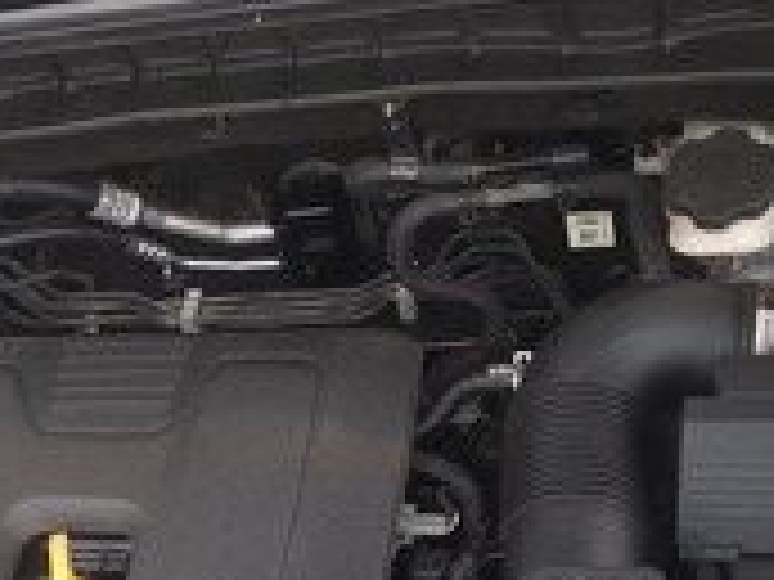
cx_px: 259
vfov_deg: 23.2
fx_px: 1364
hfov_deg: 31.4
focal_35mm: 61
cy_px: 551
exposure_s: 1/33
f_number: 1.8
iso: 400
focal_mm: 5.54
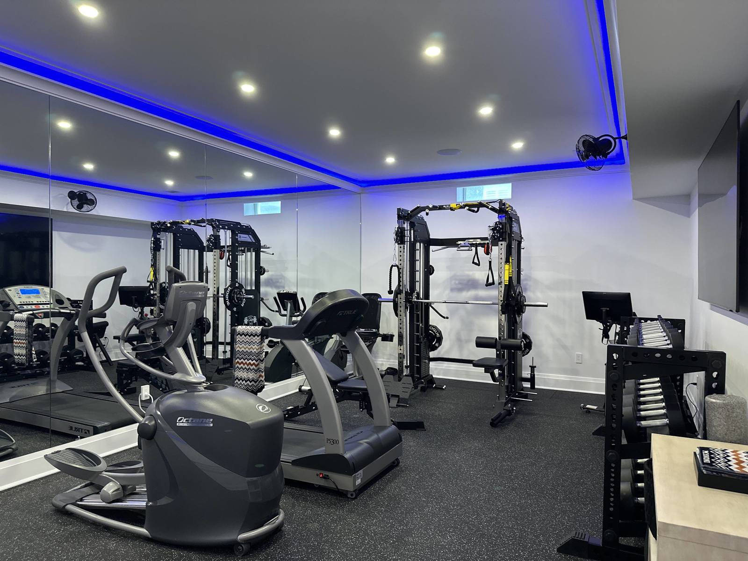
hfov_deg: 71.6
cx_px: 374
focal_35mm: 24
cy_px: 280
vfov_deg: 56.8
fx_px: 519
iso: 320
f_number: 1.78
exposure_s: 1/60
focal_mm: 6.86
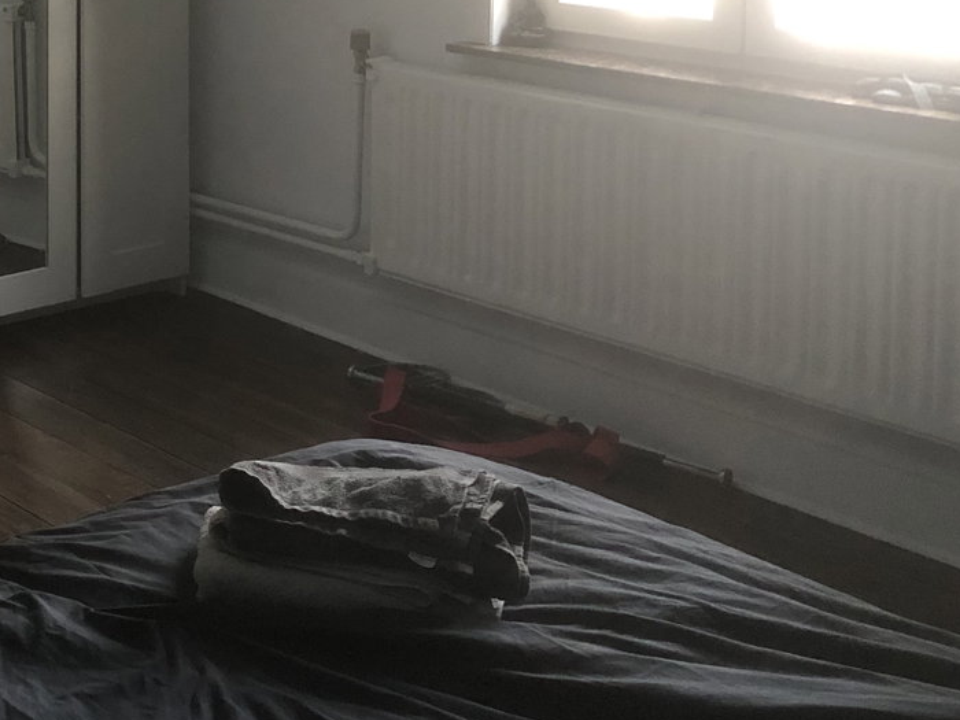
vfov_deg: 21.7
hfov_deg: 28.2
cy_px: -74
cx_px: -33
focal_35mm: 64
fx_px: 1775
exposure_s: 1/5
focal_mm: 4
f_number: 1.8
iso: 100
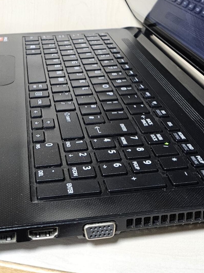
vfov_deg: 30.2
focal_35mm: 55
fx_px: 432
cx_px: 86
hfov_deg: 26.5
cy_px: -48
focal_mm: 5.4
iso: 500
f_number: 1.8
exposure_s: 1/100
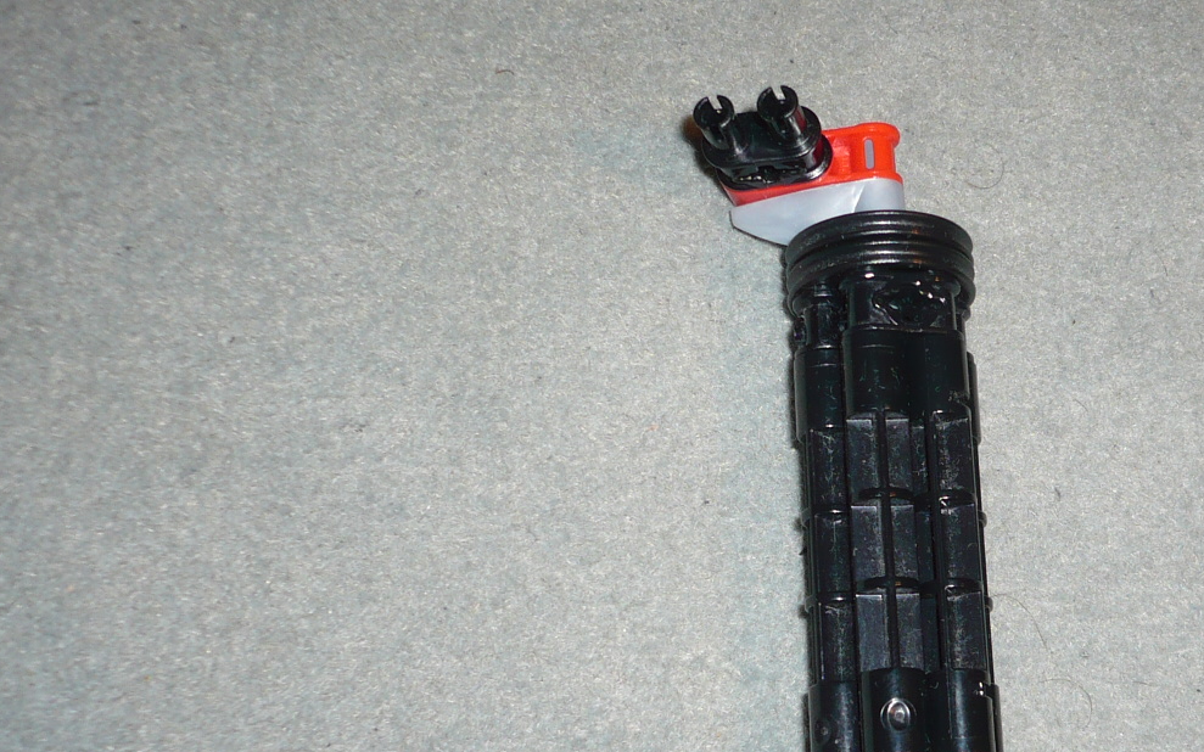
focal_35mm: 60
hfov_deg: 33.4
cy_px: 506
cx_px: 877
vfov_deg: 21.5
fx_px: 1969
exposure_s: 1/30
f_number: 2.8
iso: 100
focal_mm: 5.8
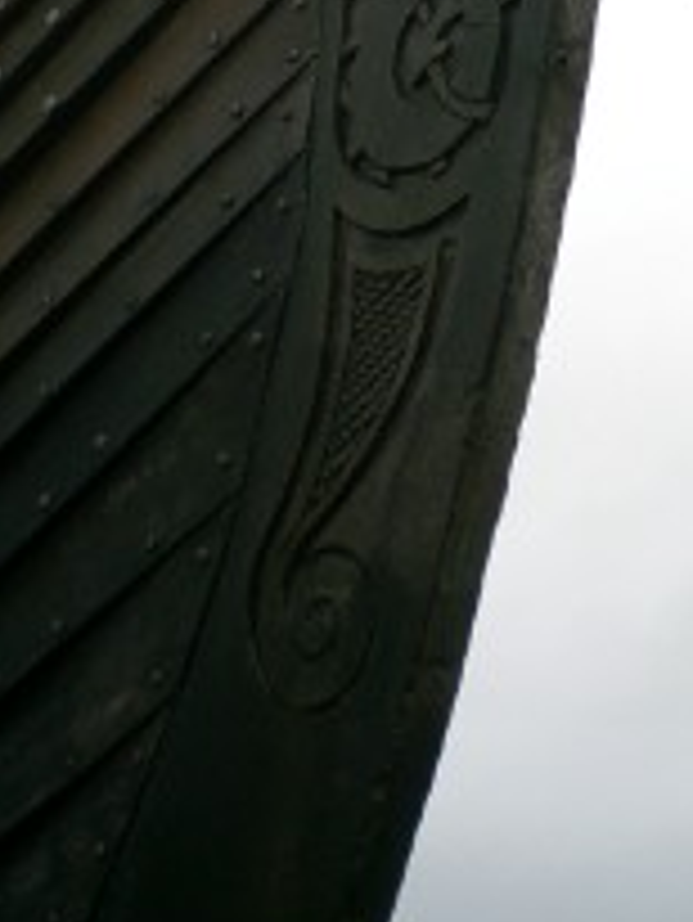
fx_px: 1973
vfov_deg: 25.7
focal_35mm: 74
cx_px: 382
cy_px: 153
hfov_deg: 19.9
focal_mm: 6.3
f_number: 3.1
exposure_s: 1/250
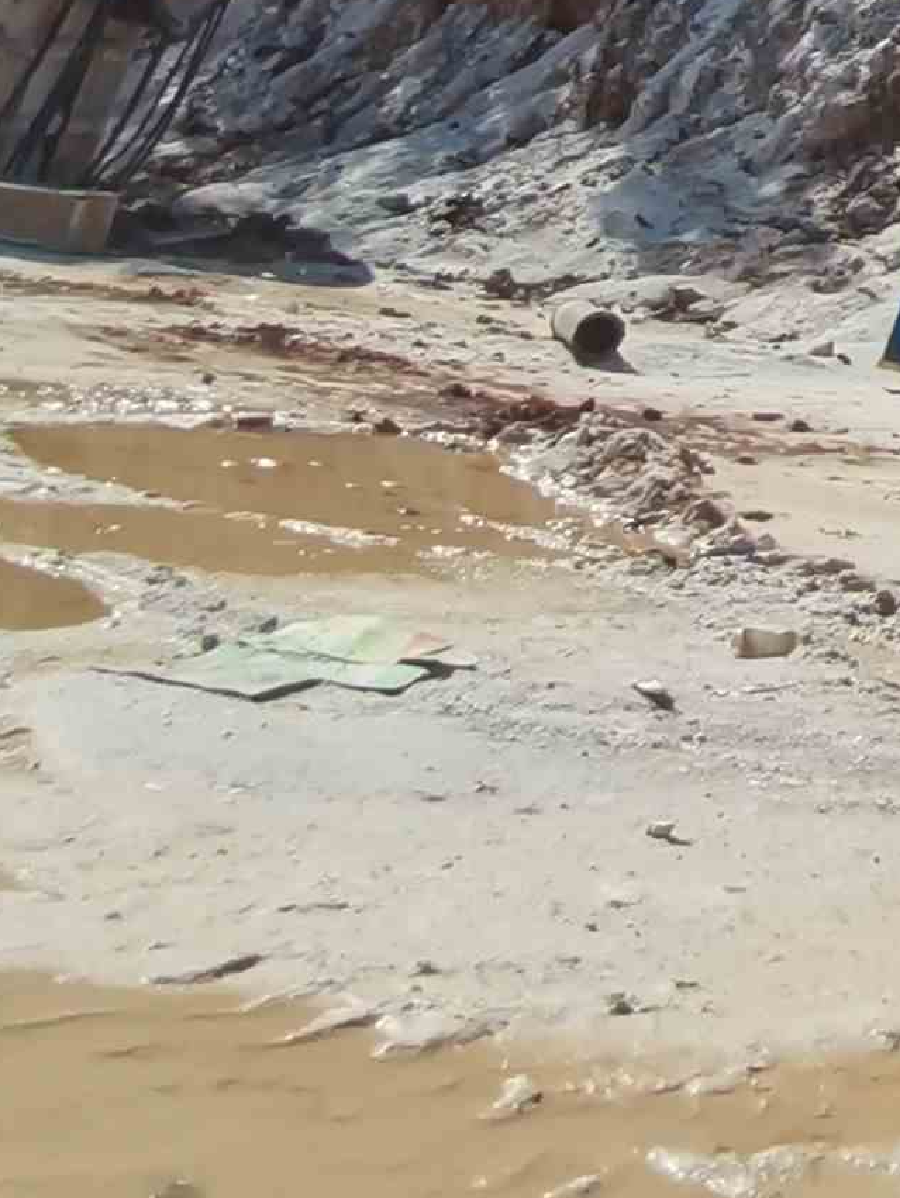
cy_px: -671
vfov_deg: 18.5
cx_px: 2313
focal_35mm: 92
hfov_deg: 12.1
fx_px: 3187
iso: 50
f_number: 2.2
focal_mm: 2.26
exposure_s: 1/1250
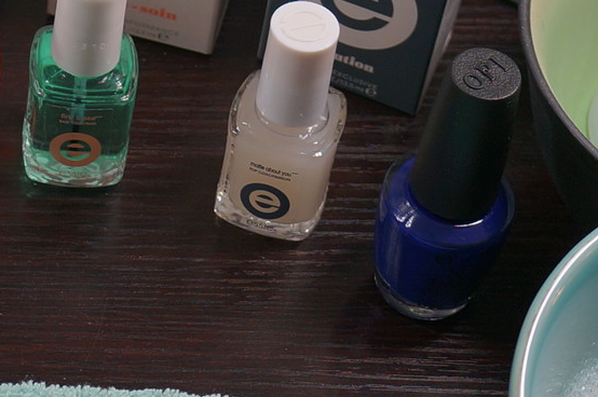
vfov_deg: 9.6
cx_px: 92
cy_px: 304
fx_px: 2360
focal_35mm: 142
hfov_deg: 14.3
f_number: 4
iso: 100
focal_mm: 21
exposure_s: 1/80
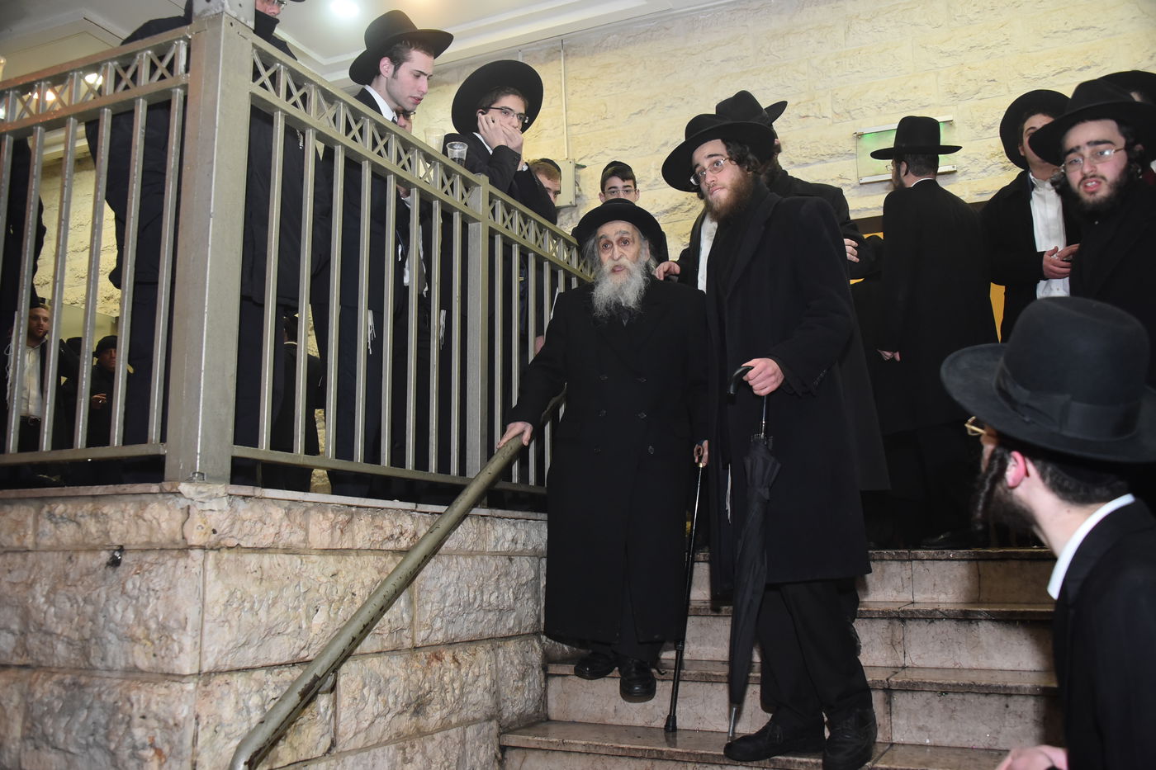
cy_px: 385
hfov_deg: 58.7
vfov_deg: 41.1
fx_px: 1027
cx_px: 578
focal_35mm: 32
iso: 3200
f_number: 5.6
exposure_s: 1/125
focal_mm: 32
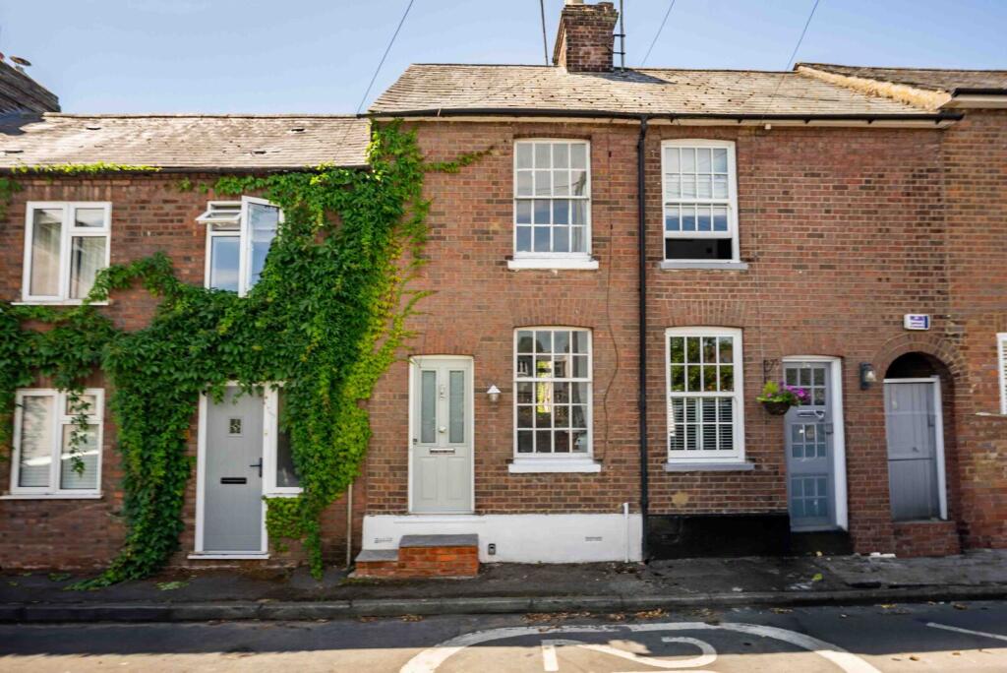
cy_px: 336
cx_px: 504
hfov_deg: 83.9
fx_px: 560
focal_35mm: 20
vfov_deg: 62.0
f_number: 6.3
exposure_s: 1/100
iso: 80
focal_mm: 20
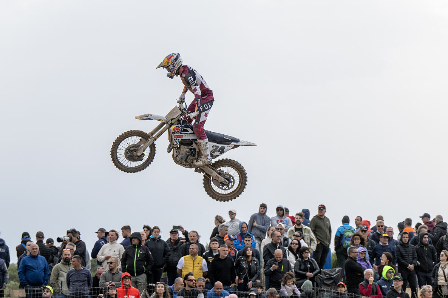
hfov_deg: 11.0
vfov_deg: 7.3
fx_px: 2326
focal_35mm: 187
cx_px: 224
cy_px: 149
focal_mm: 125
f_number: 5
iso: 400
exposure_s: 1/1250
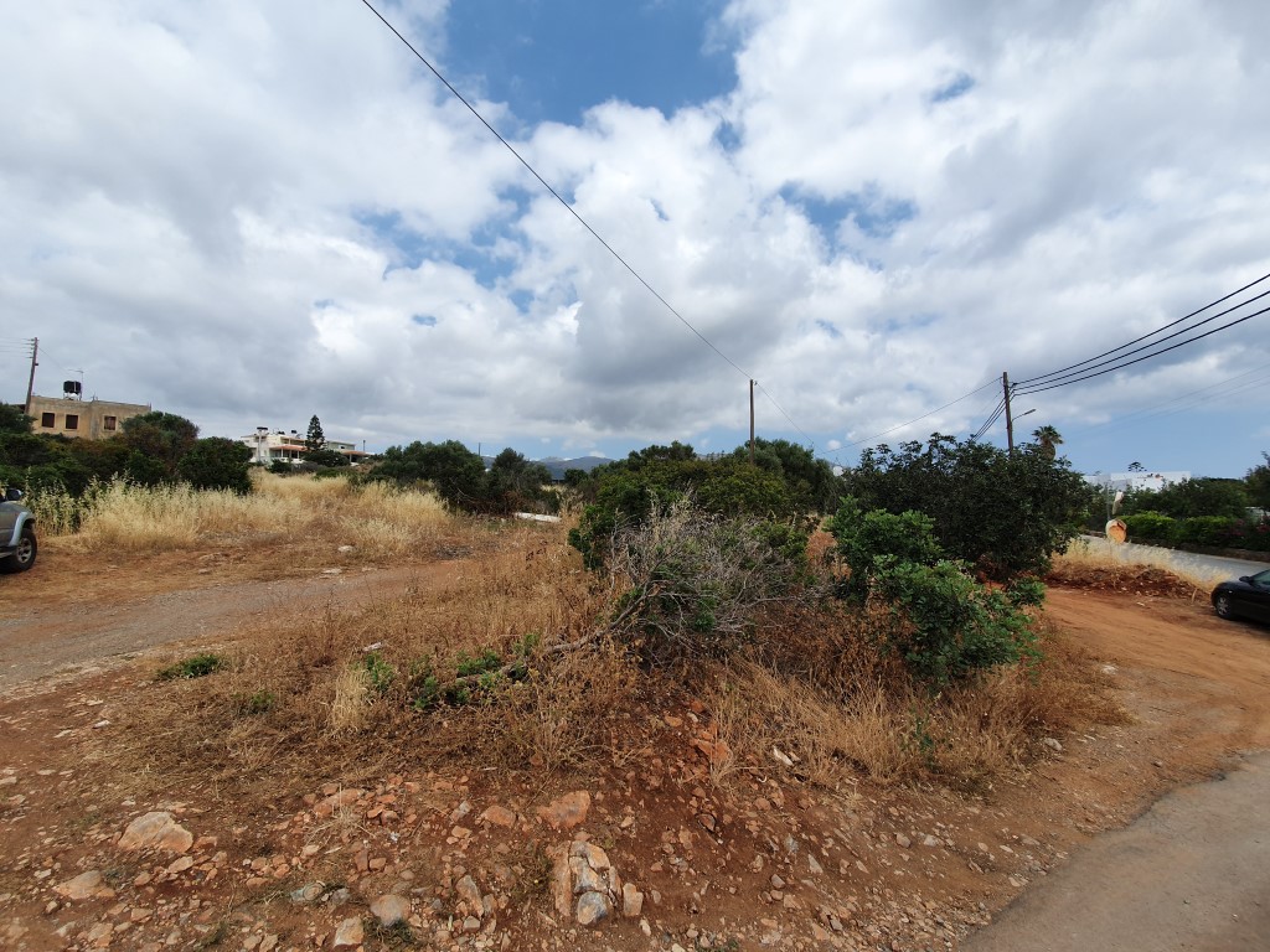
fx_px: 477
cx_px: 635
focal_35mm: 13
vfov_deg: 89.9
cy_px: 476
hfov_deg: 106.2
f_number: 2.2
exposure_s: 1/1444
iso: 50
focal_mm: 1.8
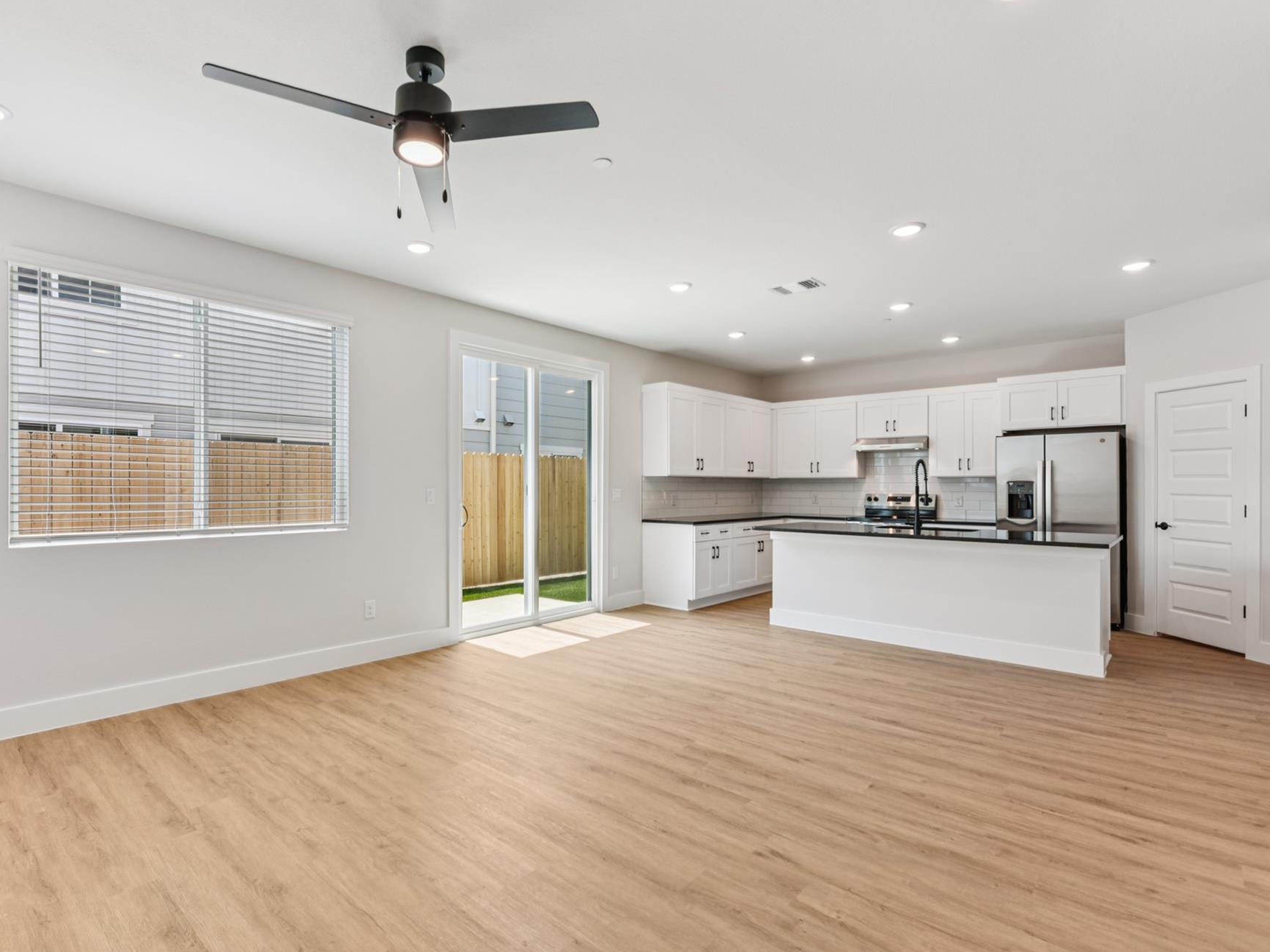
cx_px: 553
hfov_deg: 94.0
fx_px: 587
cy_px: 484
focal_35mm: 16
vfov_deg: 78.1
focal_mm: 14
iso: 100
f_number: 8
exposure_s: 1/30
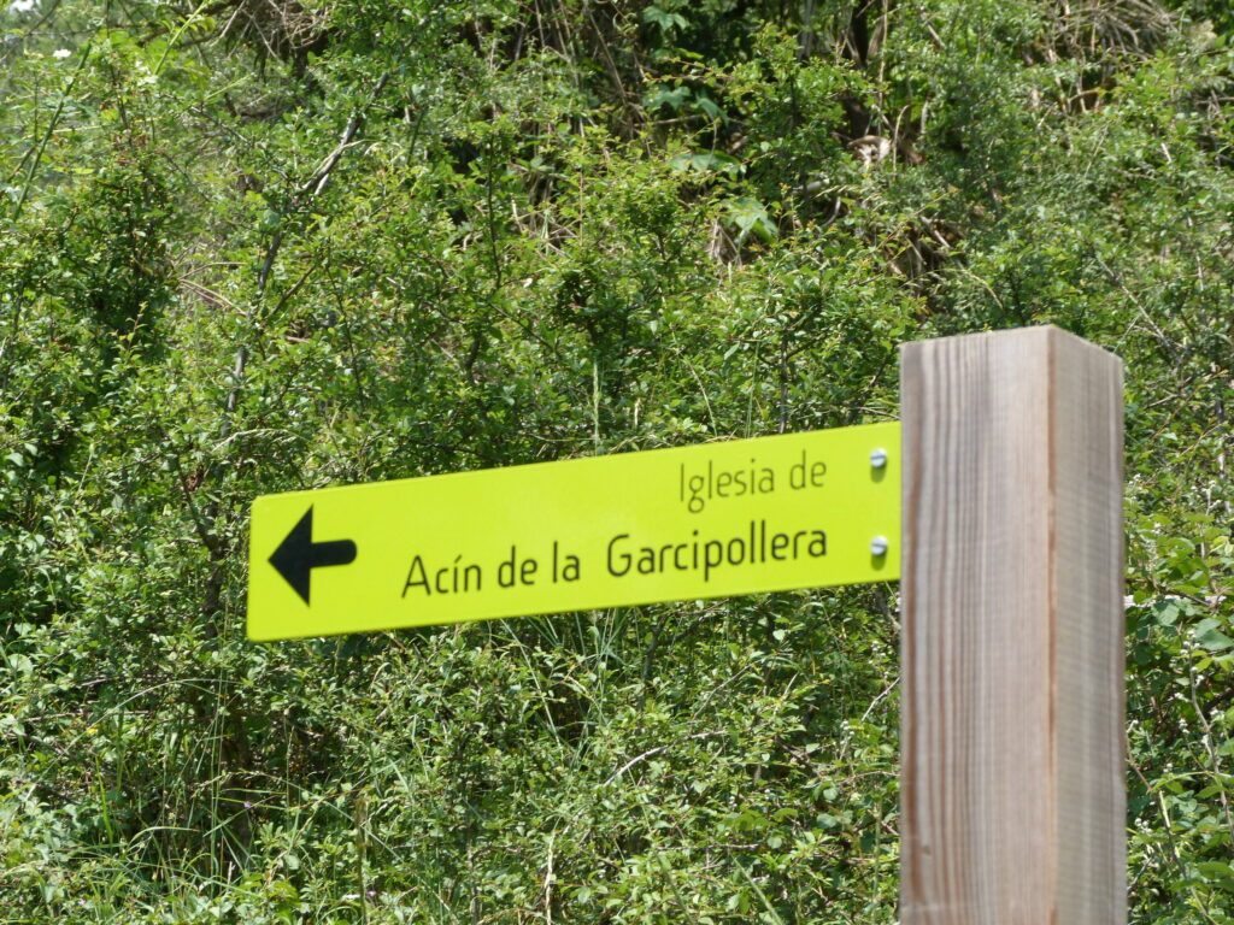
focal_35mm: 120
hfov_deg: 16.4
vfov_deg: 12.3
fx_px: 4278
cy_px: 462
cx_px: 617
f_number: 4
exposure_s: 1/250
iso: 125
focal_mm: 21.6
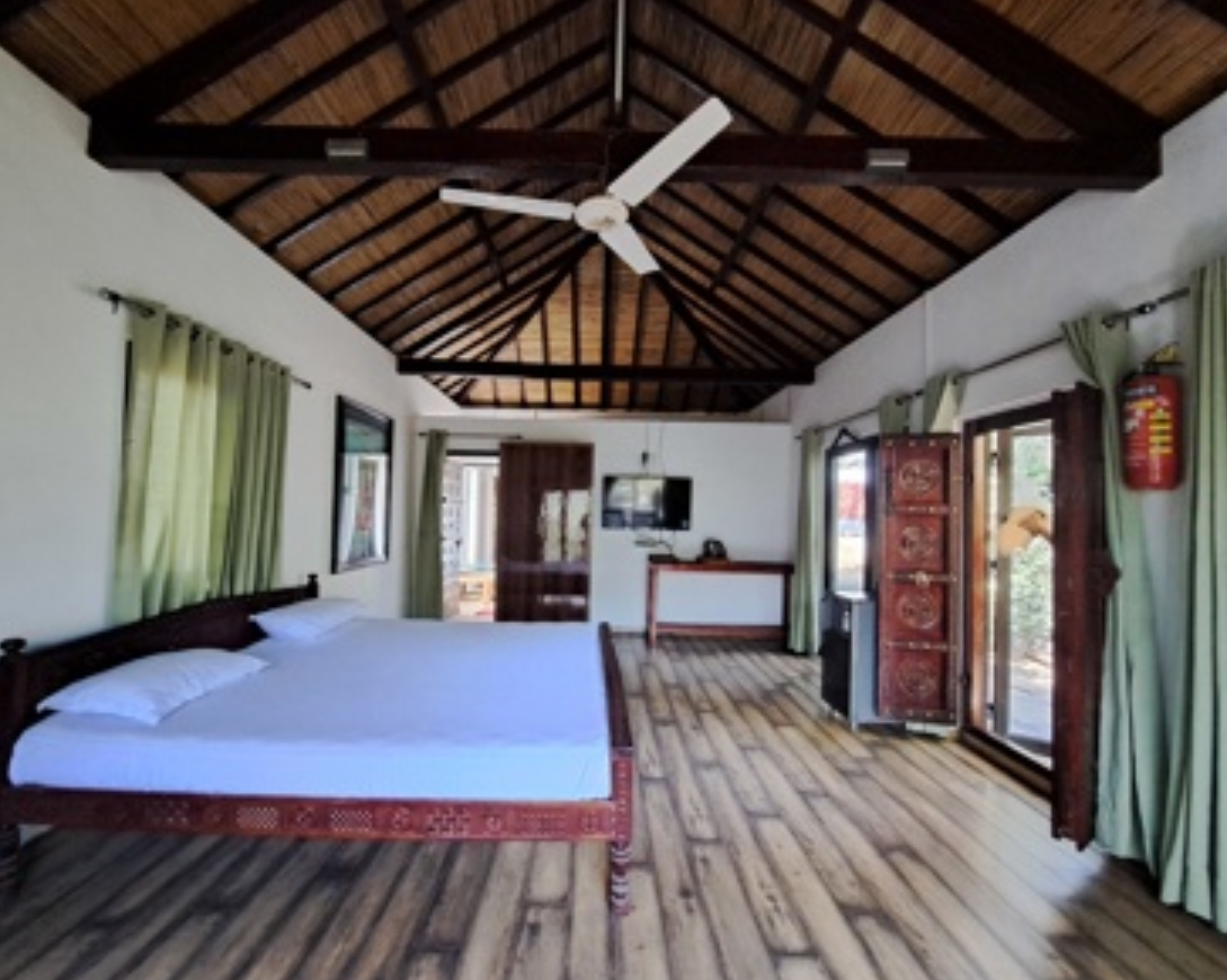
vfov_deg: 87.9
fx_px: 508
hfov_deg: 100.7
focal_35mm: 14
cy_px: 504
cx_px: 595
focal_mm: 1.74
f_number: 2.2
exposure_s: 1/25
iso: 320
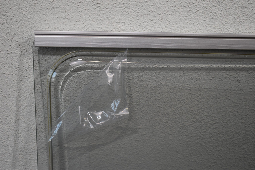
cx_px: 128
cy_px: 85
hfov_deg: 33.4
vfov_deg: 22.6
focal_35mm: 60
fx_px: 425
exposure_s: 1/250
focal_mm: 40
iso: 640
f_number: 5
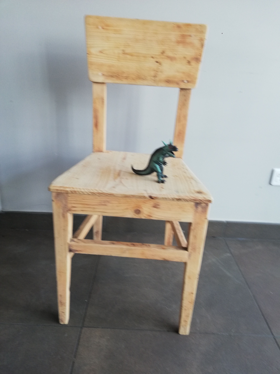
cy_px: 187
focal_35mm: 26
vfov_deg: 67.3
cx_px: 140
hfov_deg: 53.1
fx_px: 280
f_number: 2.2
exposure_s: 1/50
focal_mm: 3.81
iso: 160
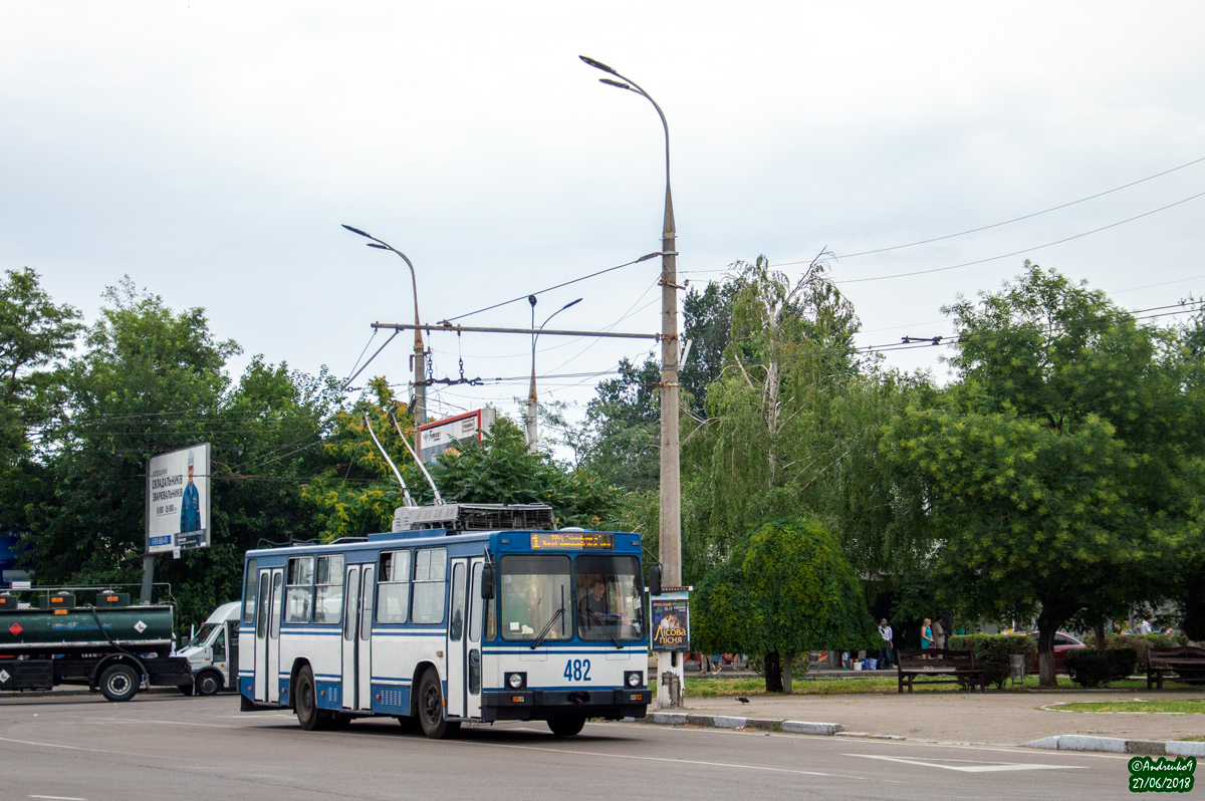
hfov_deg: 28.1
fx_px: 2408
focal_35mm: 72
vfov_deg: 18.9
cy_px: 400
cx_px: 602
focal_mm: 48
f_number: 5
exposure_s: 1/800
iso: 400
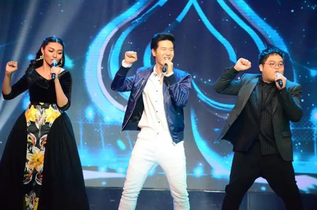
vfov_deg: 7.5
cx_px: 158
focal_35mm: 183
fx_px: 1607
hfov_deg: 11.3
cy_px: 105
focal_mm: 122
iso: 6400
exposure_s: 1/500
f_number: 5.6
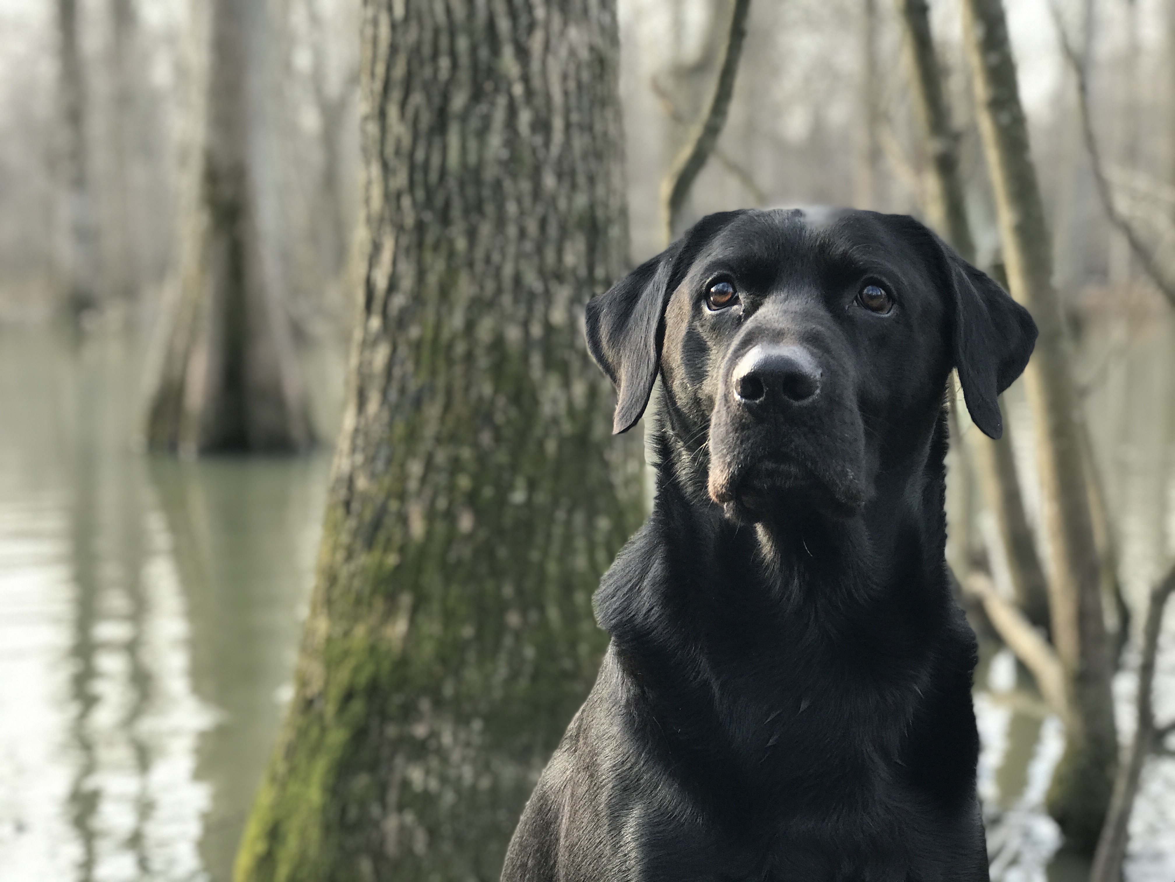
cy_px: 441
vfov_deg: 25.7
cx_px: 588
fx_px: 1935
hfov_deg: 33.8
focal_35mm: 57
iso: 32
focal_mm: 6.6
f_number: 2.8
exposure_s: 1/60
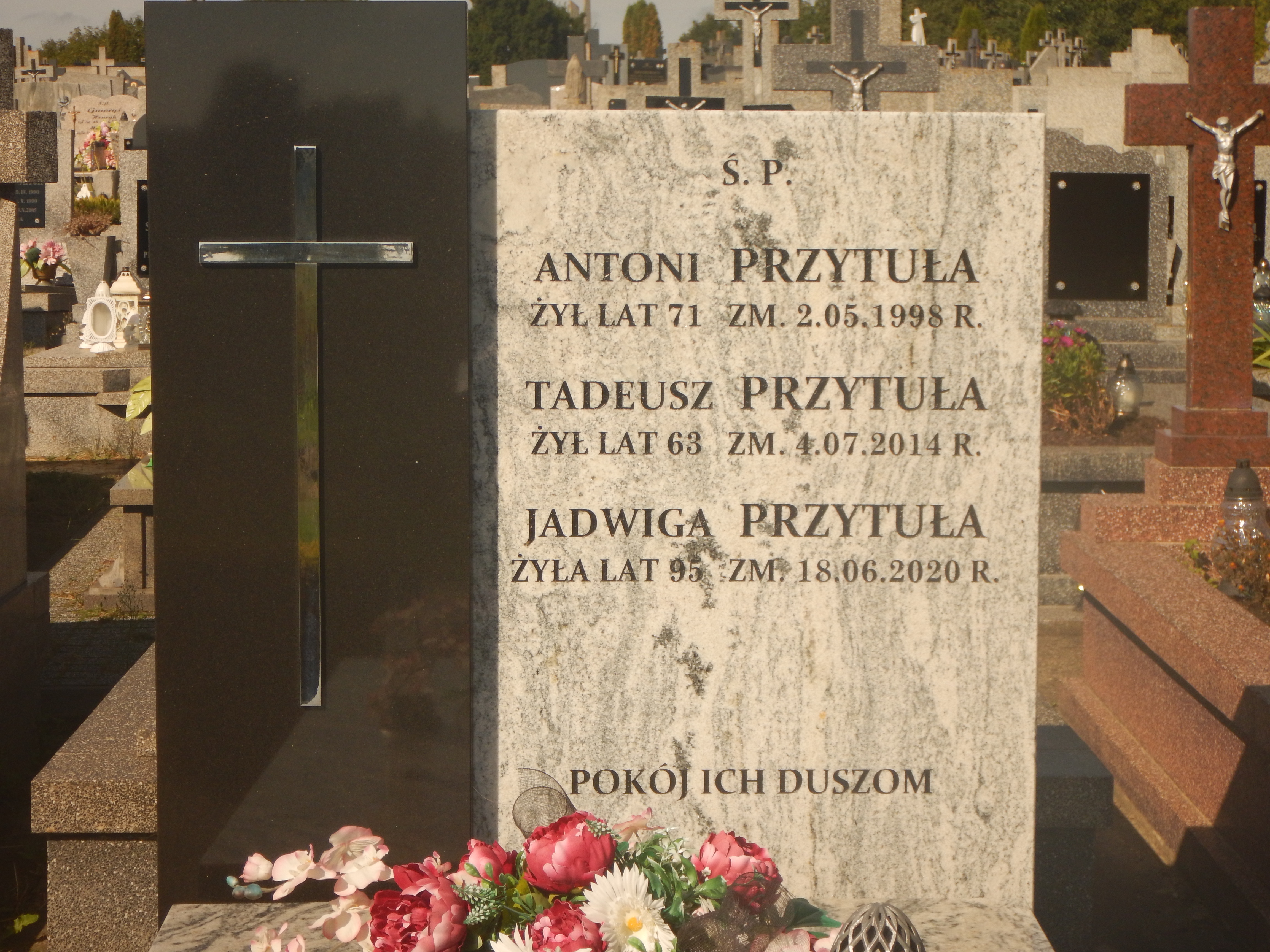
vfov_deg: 20.4
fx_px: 2642
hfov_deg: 27.0
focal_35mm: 72
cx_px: 635
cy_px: 476
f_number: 4.5
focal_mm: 13
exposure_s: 1/1250
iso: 125
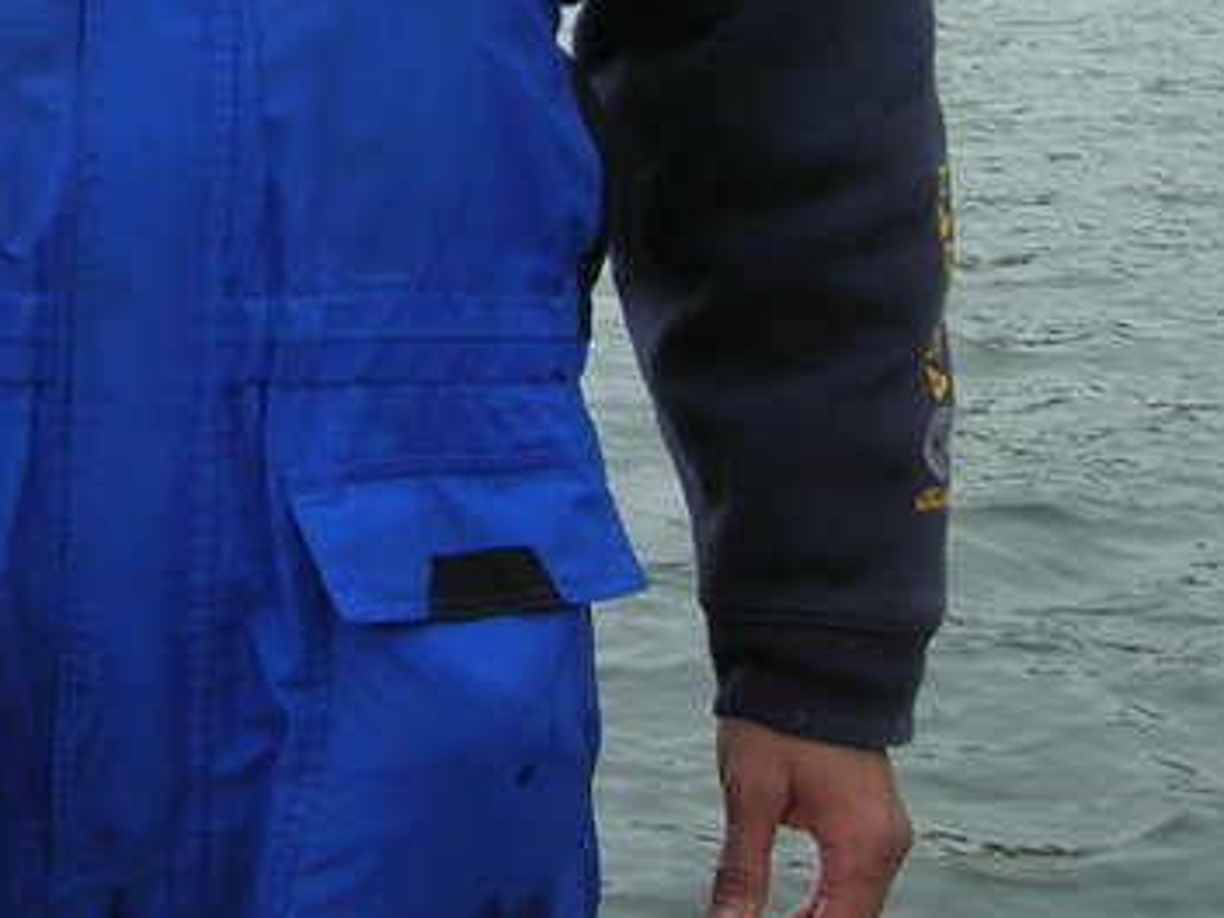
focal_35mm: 99
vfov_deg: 14.3
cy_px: -320
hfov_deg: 19.2
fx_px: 3501
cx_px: -35
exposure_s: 1/120
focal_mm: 5.7
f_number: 4.9
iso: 50
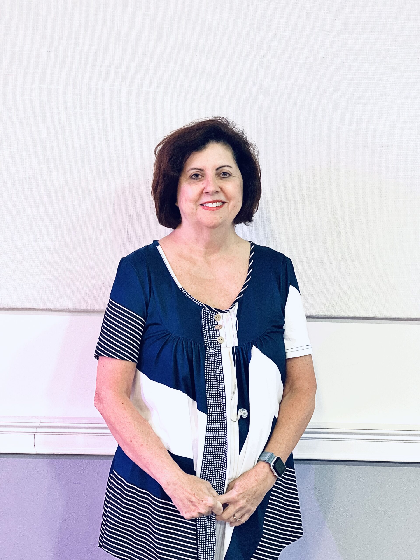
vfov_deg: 25.3
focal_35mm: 77
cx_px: 210
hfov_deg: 19.1
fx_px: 1246
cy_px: 280
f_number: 2.8
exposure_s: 1/15
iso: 400
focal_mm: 9
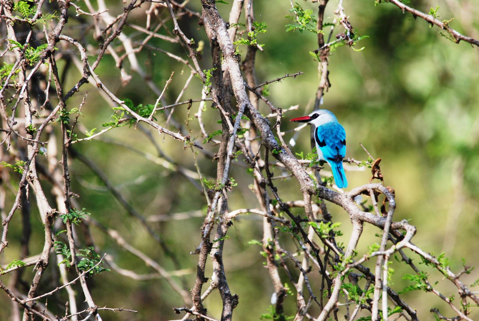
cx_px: 240
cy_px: 160
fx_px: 9991
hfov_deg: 2.7
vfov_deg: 1.8
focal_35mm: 750
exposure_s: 1/320
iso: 400
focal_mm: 500
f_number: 6.3
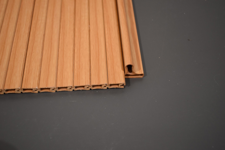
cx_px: 112
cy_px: 75
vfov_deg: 28.1
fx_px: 300
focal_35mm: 48
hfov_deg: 41.1
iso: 800
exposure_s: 1/250
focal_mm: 32
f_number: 4.5
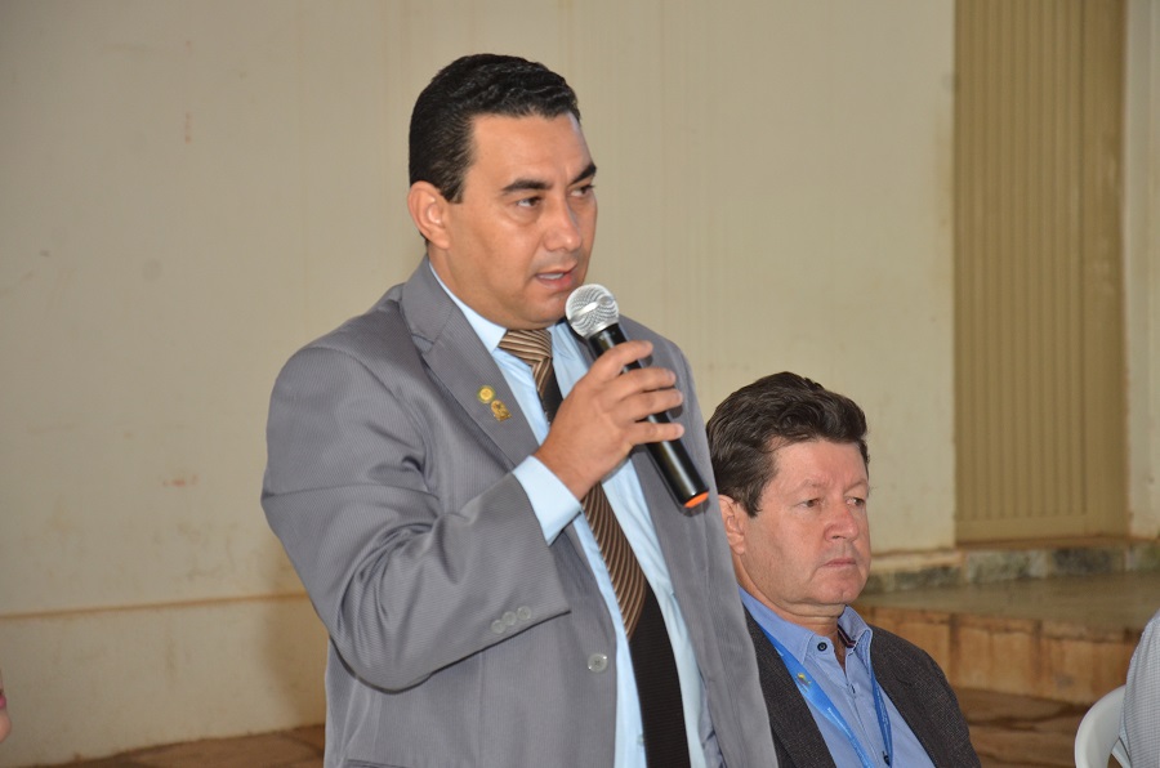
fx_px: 4727
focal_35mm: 147
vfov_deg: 9.3
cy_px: 384
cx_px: 580
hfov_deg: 14.0
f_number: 5.6
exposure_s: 1/60
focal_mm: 98
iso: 800
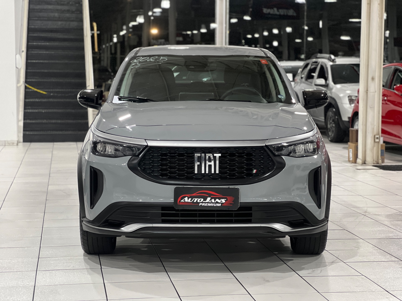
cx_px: 201
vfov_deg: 19.1
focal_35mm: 77
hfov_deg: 25.3
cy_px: 150
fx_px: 894
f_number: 2.8
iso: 400
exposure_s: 1/30
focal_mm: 9
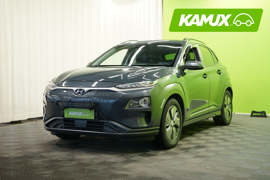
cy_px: 90
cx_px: 135
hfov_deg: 37.5
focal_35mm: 53
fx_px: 397
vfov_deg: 25.5
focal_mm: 53
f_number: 5
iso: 320
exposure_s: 1/13
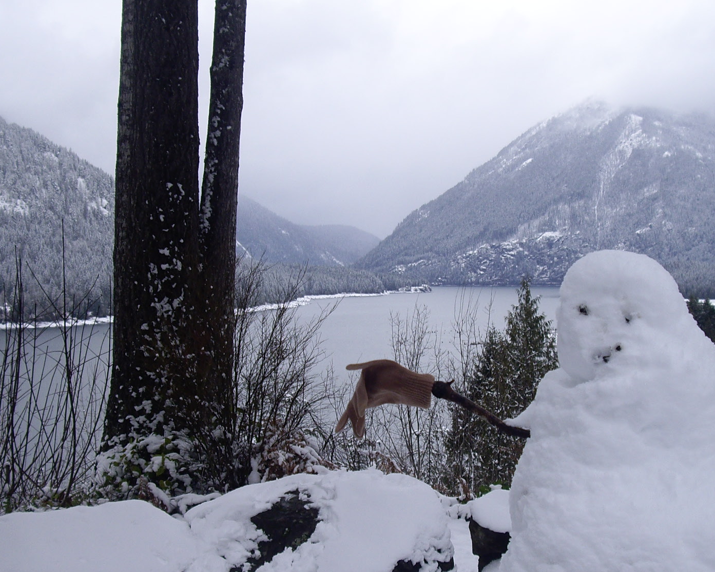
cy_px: 350
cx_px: 423
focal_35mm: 69
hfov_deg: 27.5
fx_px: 1460
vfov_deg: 22.1
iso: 64
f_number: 8
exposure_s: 1/80
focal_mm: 7.9
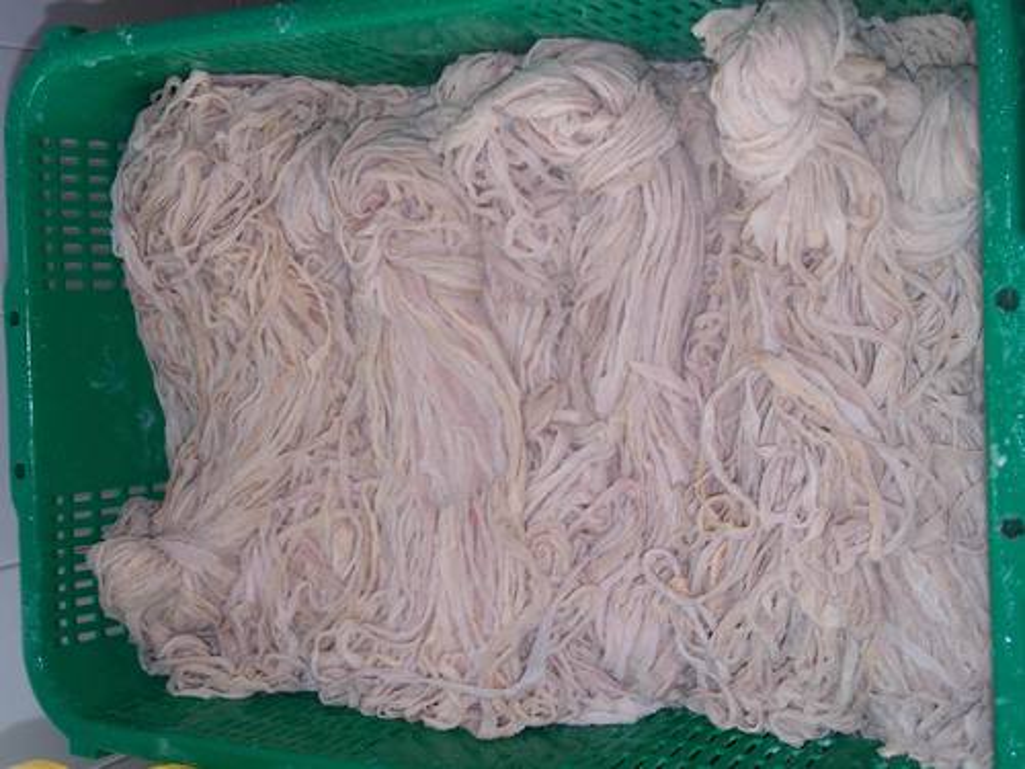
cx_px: 512
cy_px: 384
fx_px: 1747
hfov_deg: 32.7
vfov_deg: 24.8
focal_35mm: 59
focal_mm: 9.8
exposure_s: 1/60
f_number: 3.2
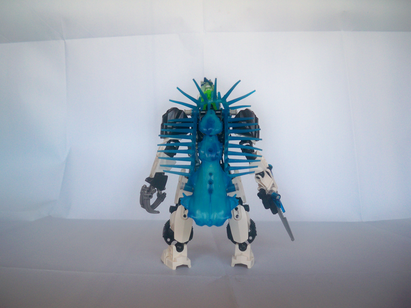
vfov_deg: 40.7
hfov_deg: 52.6
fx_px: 416
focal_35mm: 35
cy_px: 154
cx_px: 206
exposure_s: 1/80
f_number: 3.1
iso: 100
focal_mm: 6.3
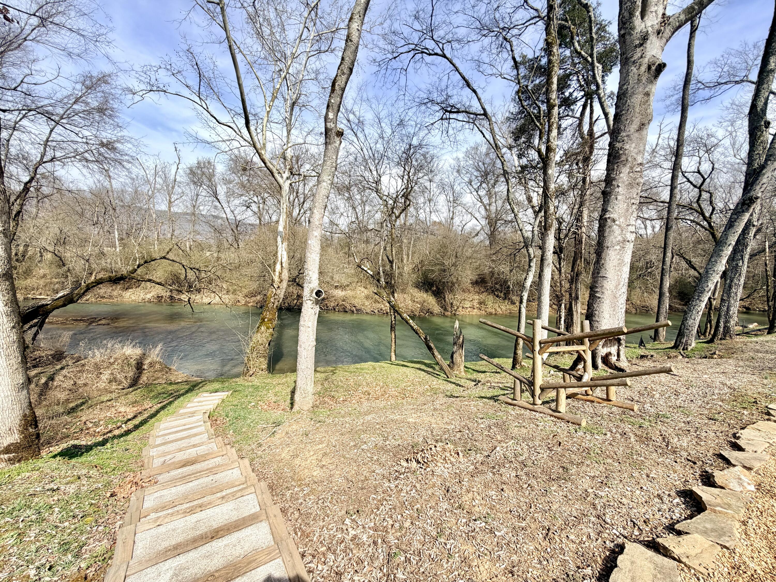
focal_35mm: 14
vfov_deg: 85.7
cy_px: 291
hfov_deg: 102.1
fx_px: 314
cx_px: 388
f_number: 2.2
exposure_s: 1/770
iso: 25
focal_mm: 2.22
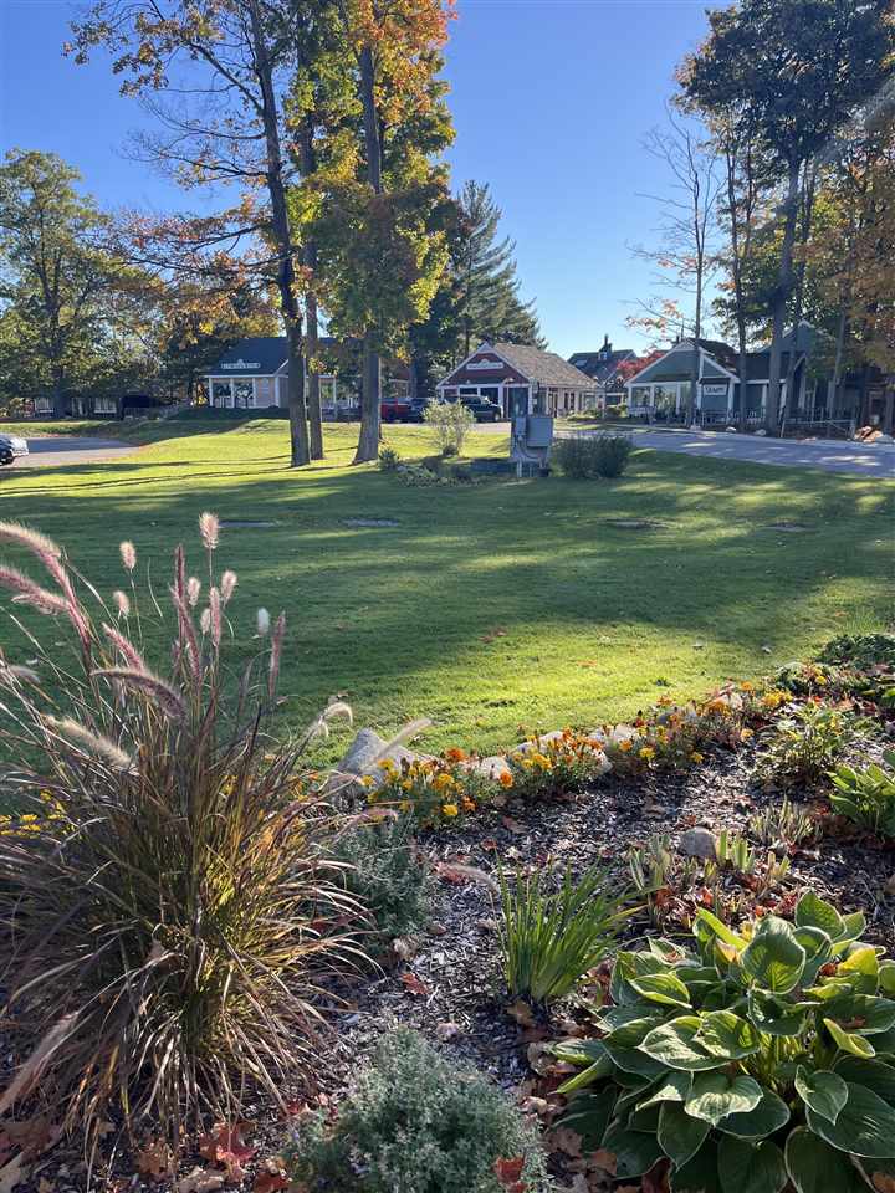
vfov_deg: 67.3
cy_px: 596
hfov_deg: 53.1
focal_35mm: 26
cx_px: 448
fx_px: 896
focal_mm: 5.1
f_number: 1.6
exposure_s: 1/676
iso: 50
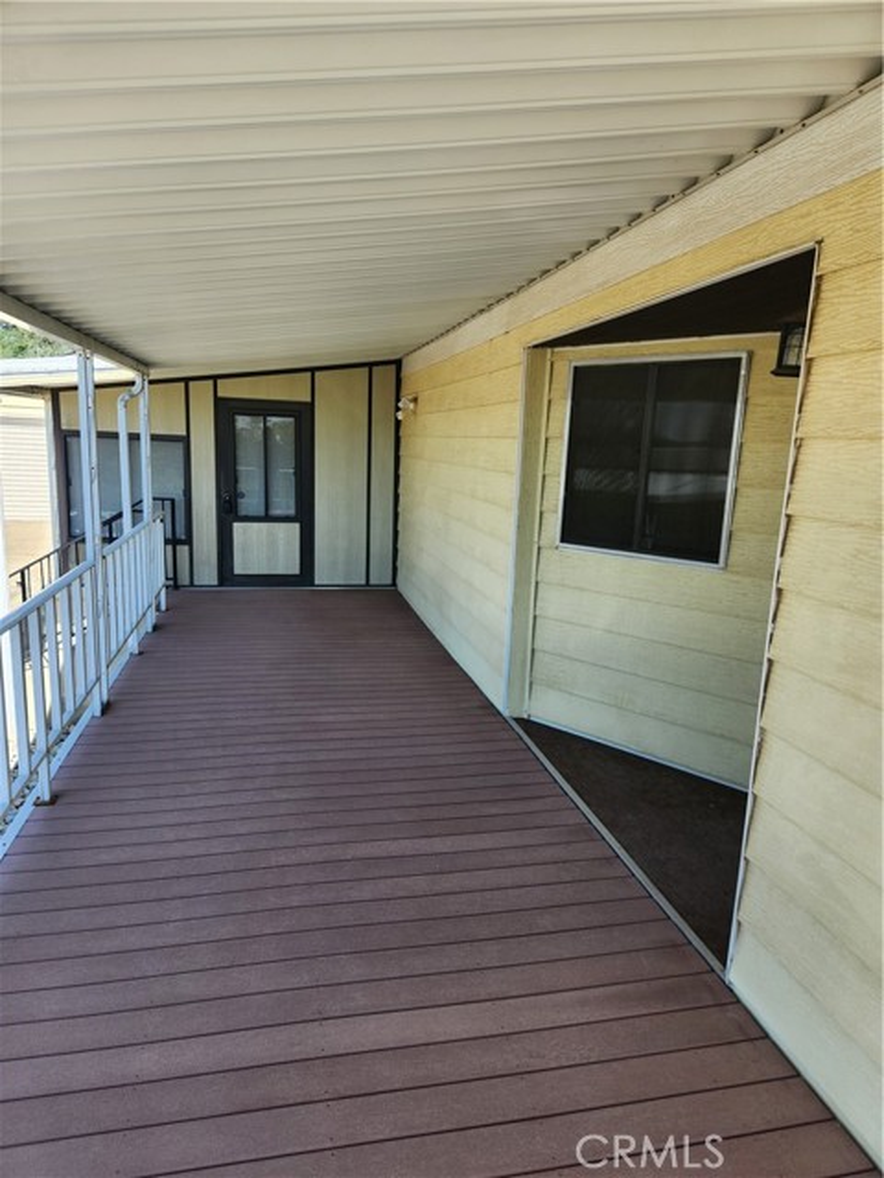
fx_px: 783
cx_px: 442
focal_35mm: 23
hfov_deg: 58.9
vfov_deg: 73.9
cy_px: 589
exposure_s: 1/363
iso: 20
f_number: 1.8
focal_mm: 5.4
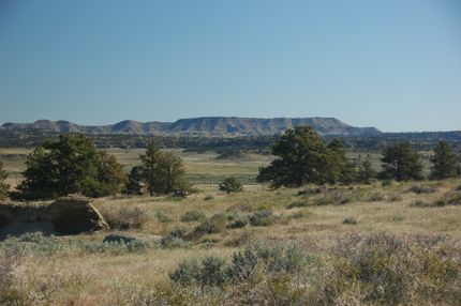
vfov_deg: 14.7
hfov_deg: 21.9
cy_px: 153
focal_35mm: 93
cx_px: 230
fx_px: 1190
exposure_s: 1/250
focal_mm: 62
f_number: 5.6
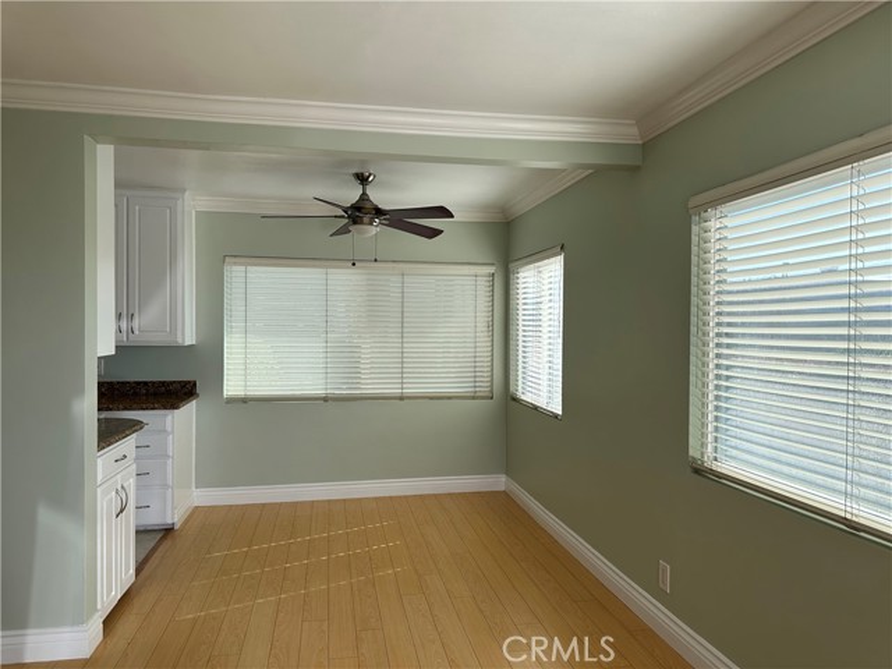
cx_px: 446
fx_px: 618
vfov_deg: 56.8
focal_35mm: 24
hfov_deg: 71.6
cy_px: 334
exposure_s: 1/1062
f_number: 1.78
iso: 80
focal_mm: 6.86
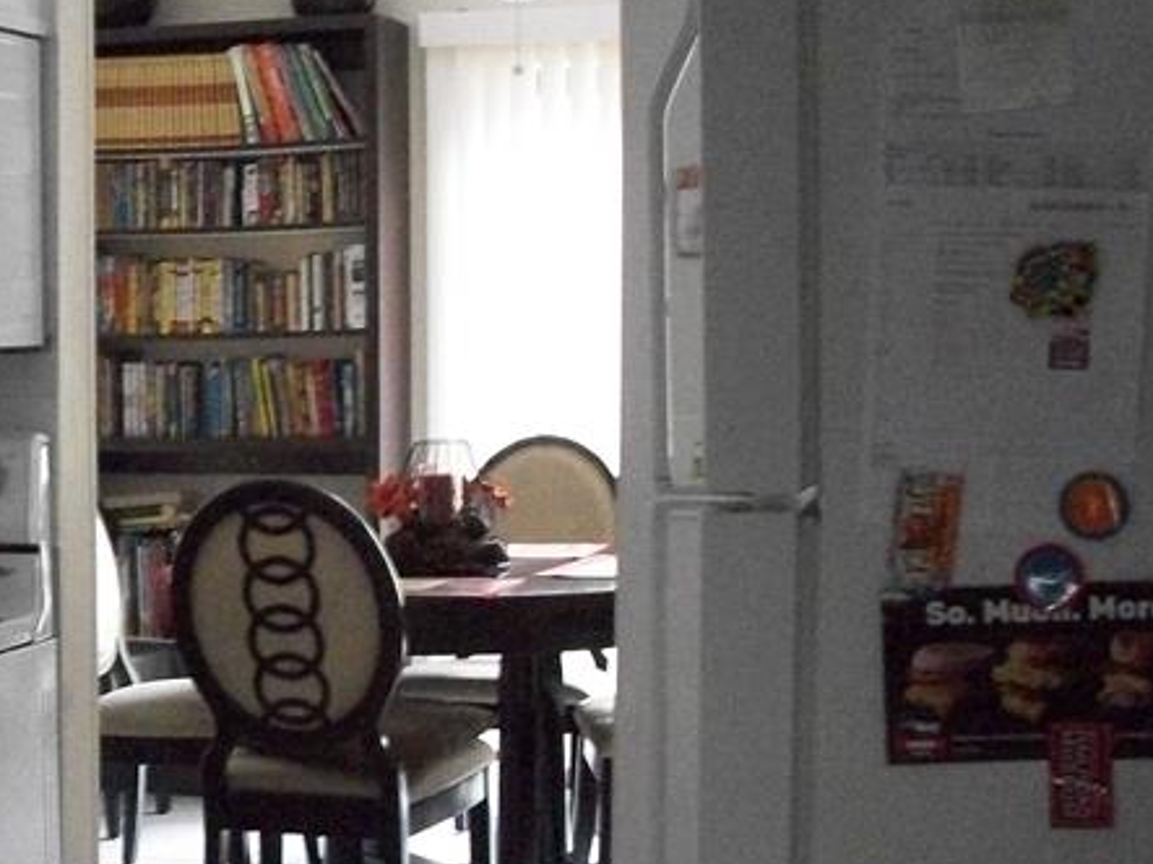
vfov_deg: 19.9
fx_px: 2464
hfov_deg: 25.1
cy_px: 526
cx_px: 10
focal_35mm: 74
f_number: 2.9
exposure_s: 1/15
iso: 640
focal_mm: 5.7
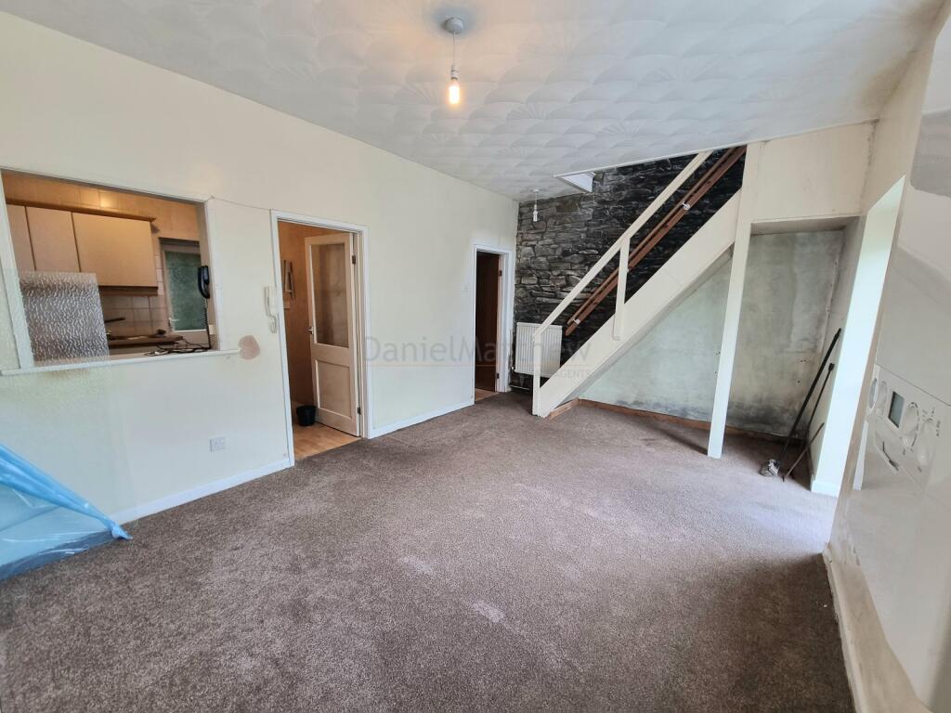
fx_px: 357
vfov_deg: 89.9
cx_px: 476
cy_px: 356
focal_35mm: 13
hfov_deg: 106.2
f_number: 2.2
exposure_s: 1/50
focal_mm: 2.2
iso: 200
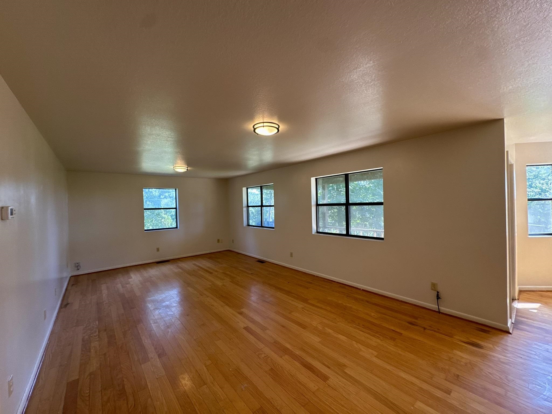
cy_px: 207
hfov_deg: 102.1
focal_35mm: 14
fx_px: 223
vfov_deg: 85.7
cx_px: 276
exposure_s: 1/120
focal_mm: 2.22
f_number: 2.2
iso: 160
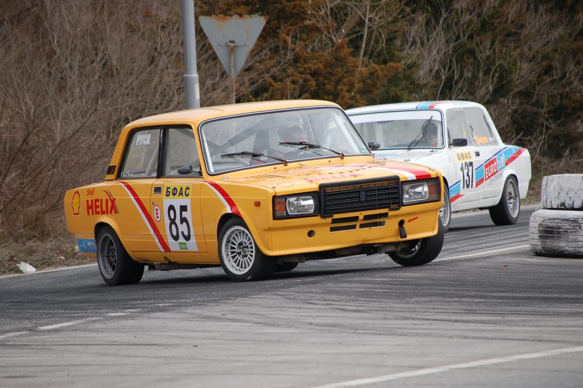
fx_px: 4854
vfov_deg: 4.6
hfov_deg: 6.9
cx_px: 292
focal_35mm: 300
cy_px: 194
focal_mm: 200
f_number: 5.6
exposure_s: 1/1000
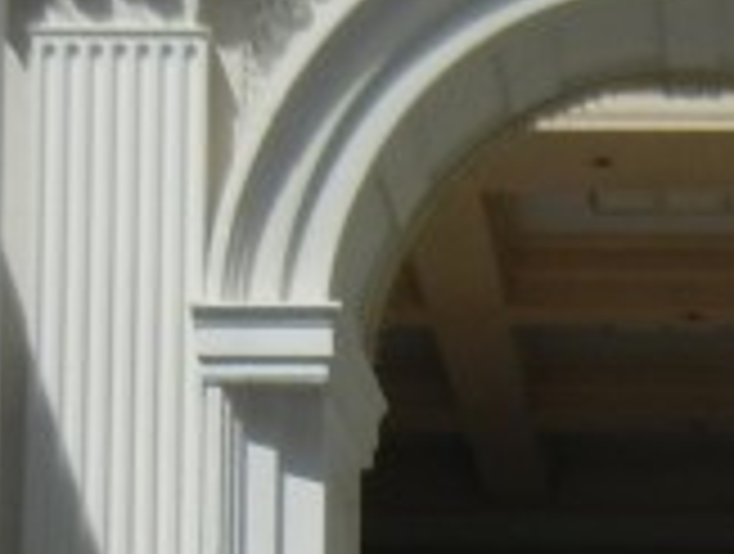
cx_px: 797
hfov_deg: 10.4
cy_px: 721
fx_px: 3995
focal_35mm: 188
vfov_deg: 7.8
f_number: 7
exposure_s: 1/591
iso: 160
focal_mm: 5.4
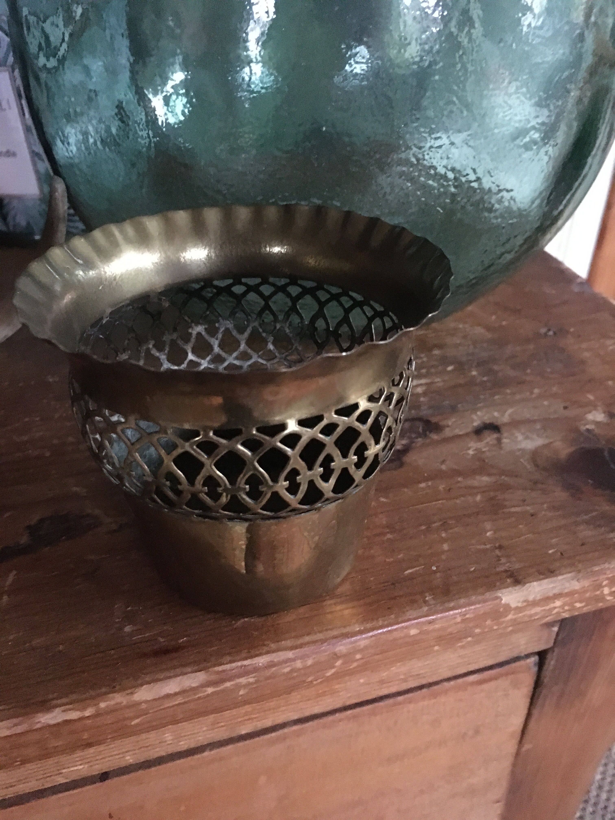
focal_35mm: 29
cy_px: 410
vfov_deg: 61.7
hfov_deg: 48.2
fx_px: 687
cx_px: 308
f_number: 2.2
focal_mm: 4.15
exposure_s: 1/17
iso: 800
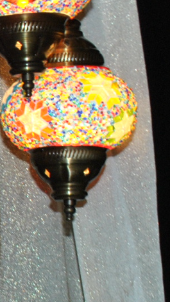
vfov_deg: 11.1
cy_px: 249
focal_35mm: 194
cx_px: -400
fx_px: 1554
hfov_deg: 5.7
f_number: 5.6
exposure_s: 1/80
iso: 400
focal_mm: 30
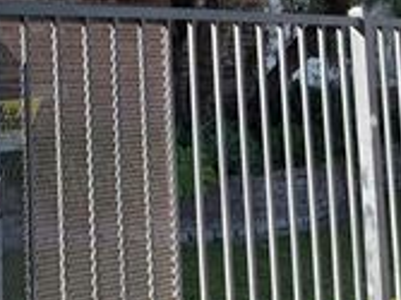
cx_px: -168
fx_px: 903
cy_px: -61
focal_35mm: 78
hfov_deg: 21.7
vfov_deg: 17.9
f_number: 1.6
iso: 50
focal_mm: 5.96
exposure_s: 1/865
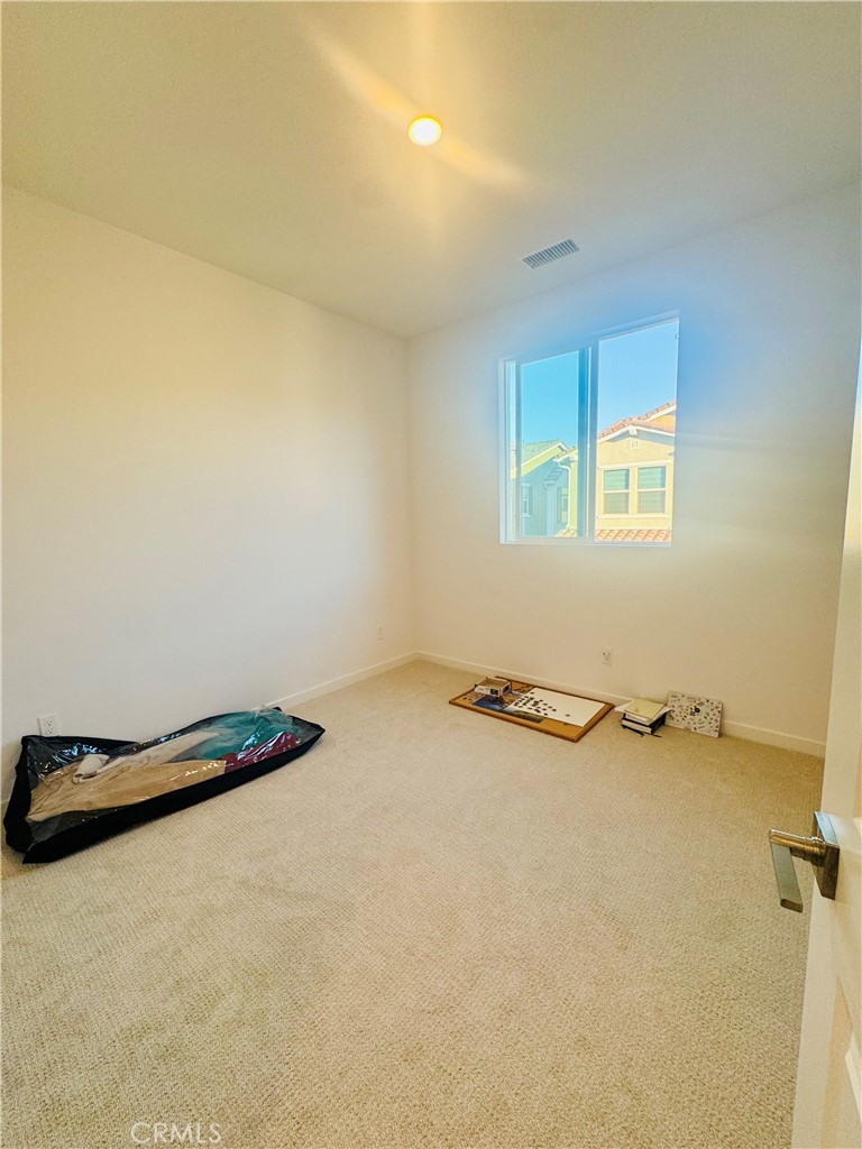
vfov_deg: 102.1
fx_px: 465
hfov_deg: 85.7
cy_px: 574
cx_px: 431
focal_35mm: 14
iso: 125
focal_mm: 2.22
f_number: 2.2
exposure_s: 1/120
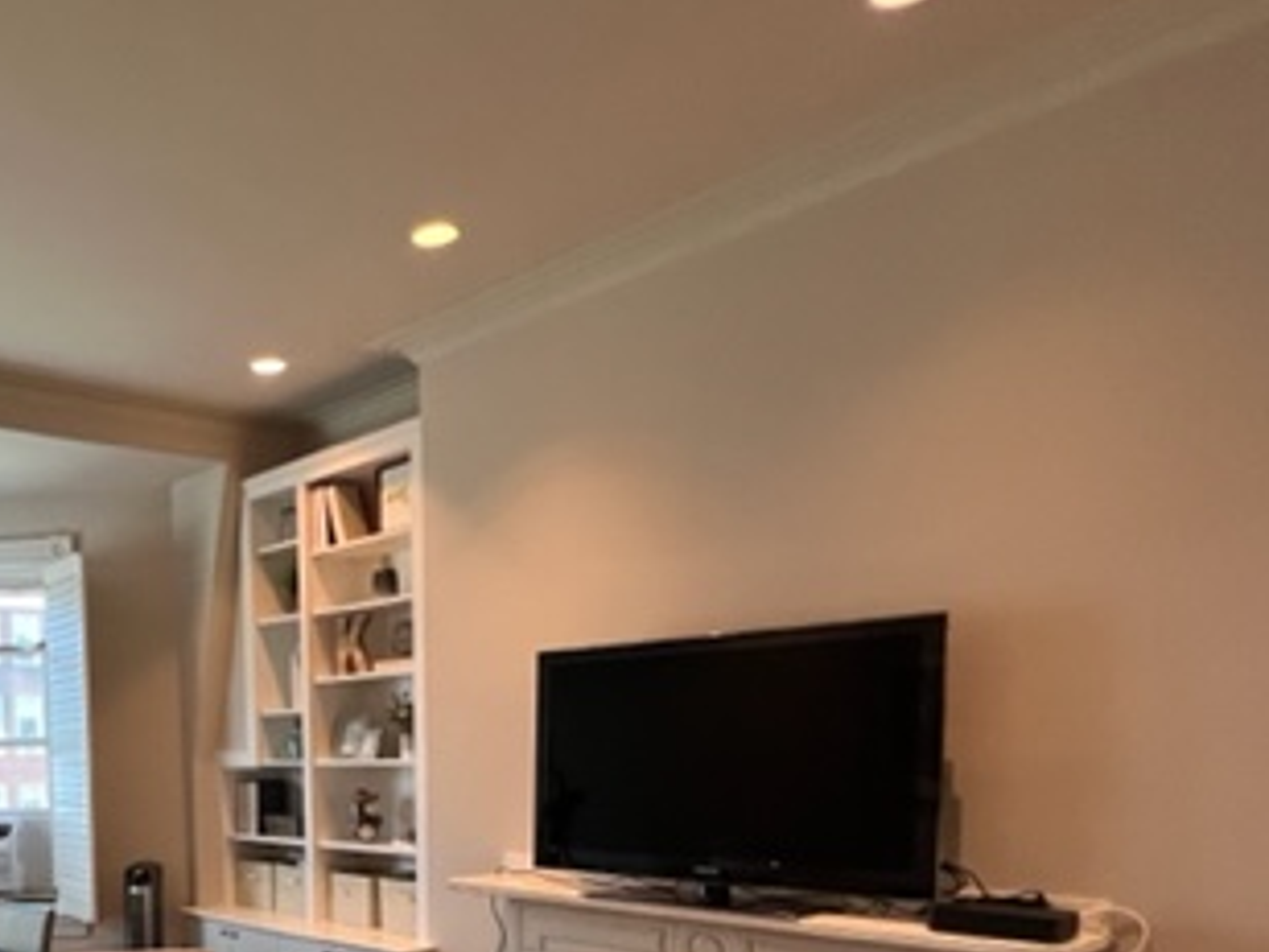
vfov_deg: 46.8
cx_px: 214
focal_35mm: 27
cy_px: 837
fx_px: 990
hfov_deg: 59.0
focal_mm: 1.57
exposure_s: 1/120
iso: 200
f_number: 1.8
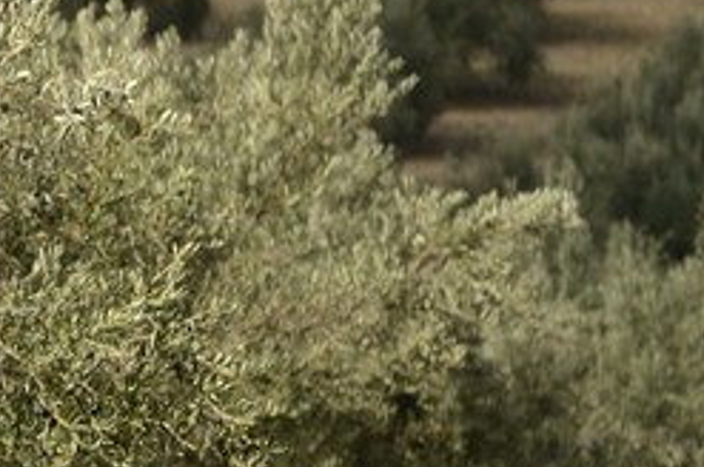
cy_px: 199
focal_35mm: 973
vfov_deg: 1.4
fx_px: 19002
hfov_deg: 2.1
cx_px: -1548
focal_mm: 150
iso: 400
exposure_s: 1/640
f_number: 9
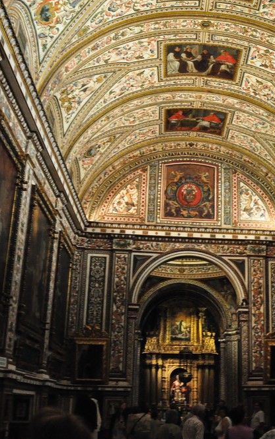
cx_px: 232
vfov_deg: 42.6
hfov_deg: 26.8
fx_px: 563
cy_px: 219
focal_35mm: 47
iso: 3200
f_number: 3.5
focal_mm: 20
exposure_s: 1/50
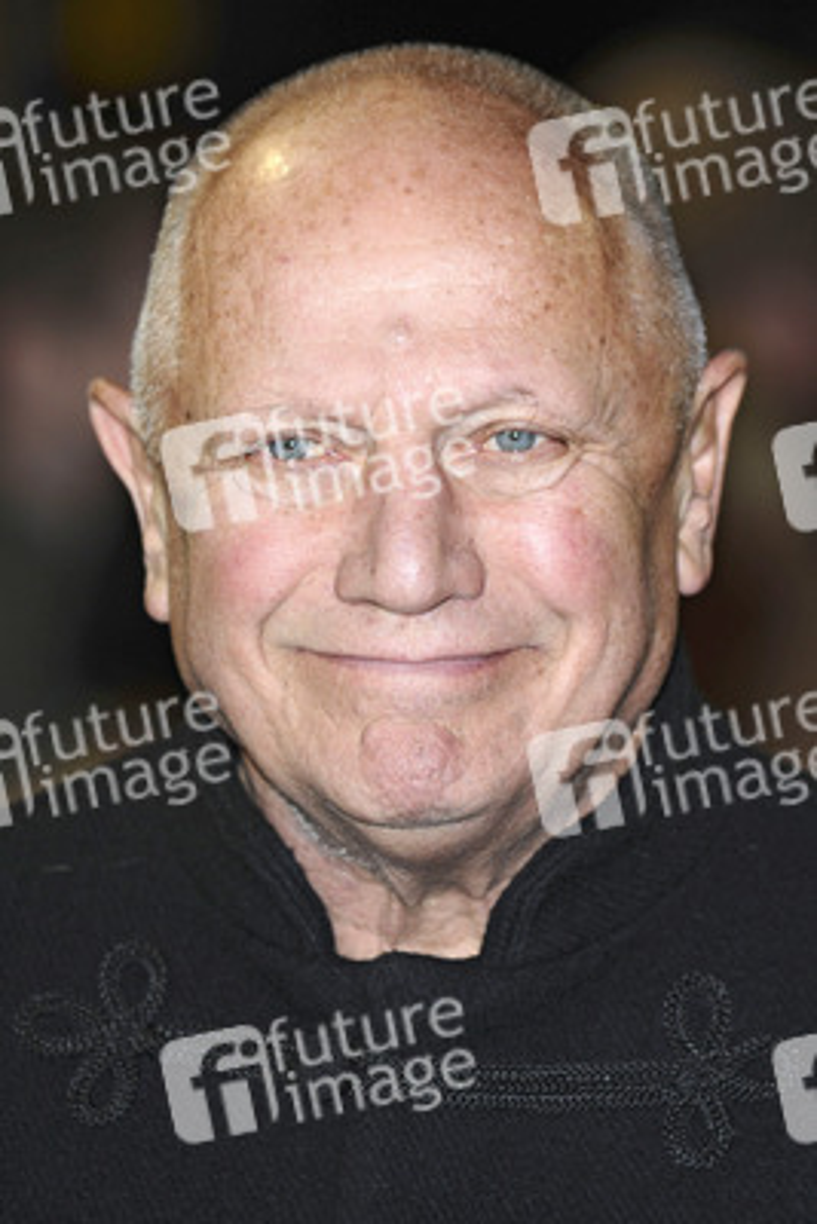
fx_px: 8928
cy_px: 612
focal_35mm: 262
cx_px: 408
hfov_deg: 5.2
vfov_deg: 7.8
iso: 320
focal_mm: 175
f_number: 4
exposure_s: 1/200
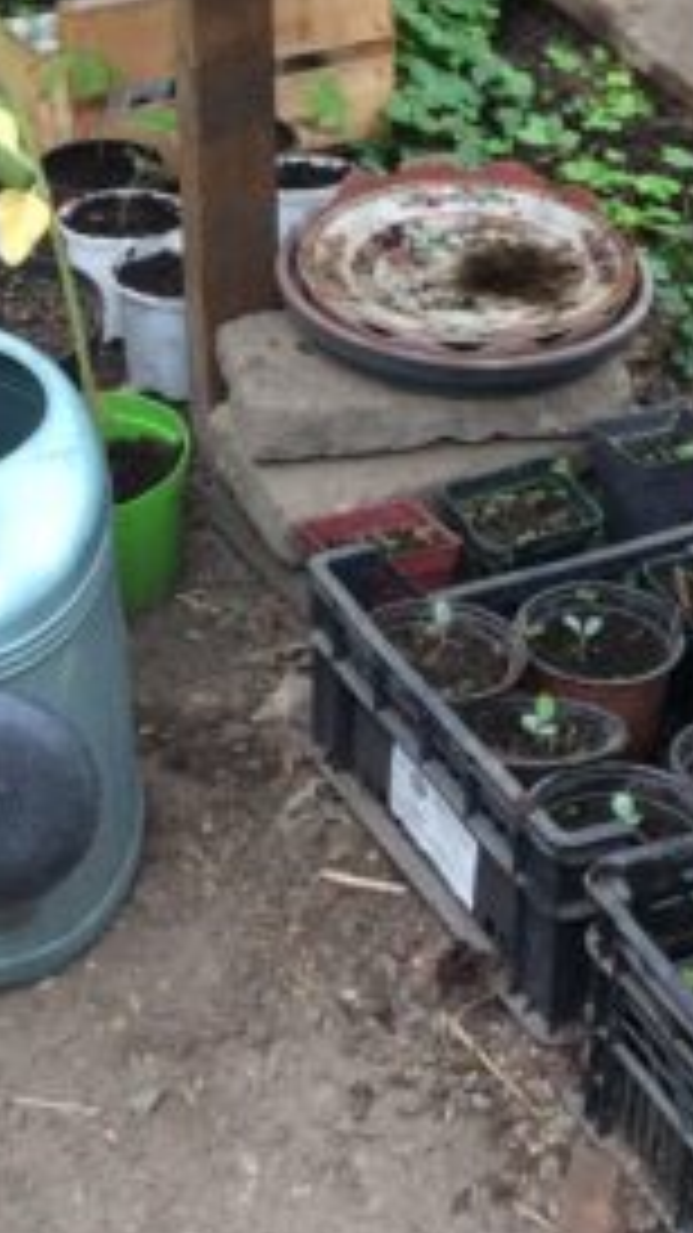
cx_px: 416
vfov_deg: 23.2
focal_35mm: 91
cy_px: 333
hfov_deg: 13.3
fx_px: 2975
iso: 50
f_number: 2.4
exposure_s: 1/100
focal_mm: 3.3
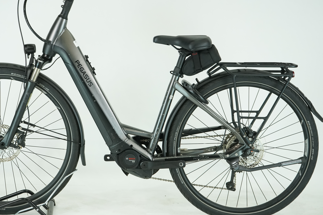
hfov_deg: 29.6
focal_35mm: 68
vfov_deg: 20.0
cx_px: 123
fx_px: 610
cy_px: 99
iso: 1600
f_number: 5.6
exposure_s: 1/200
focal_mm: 54
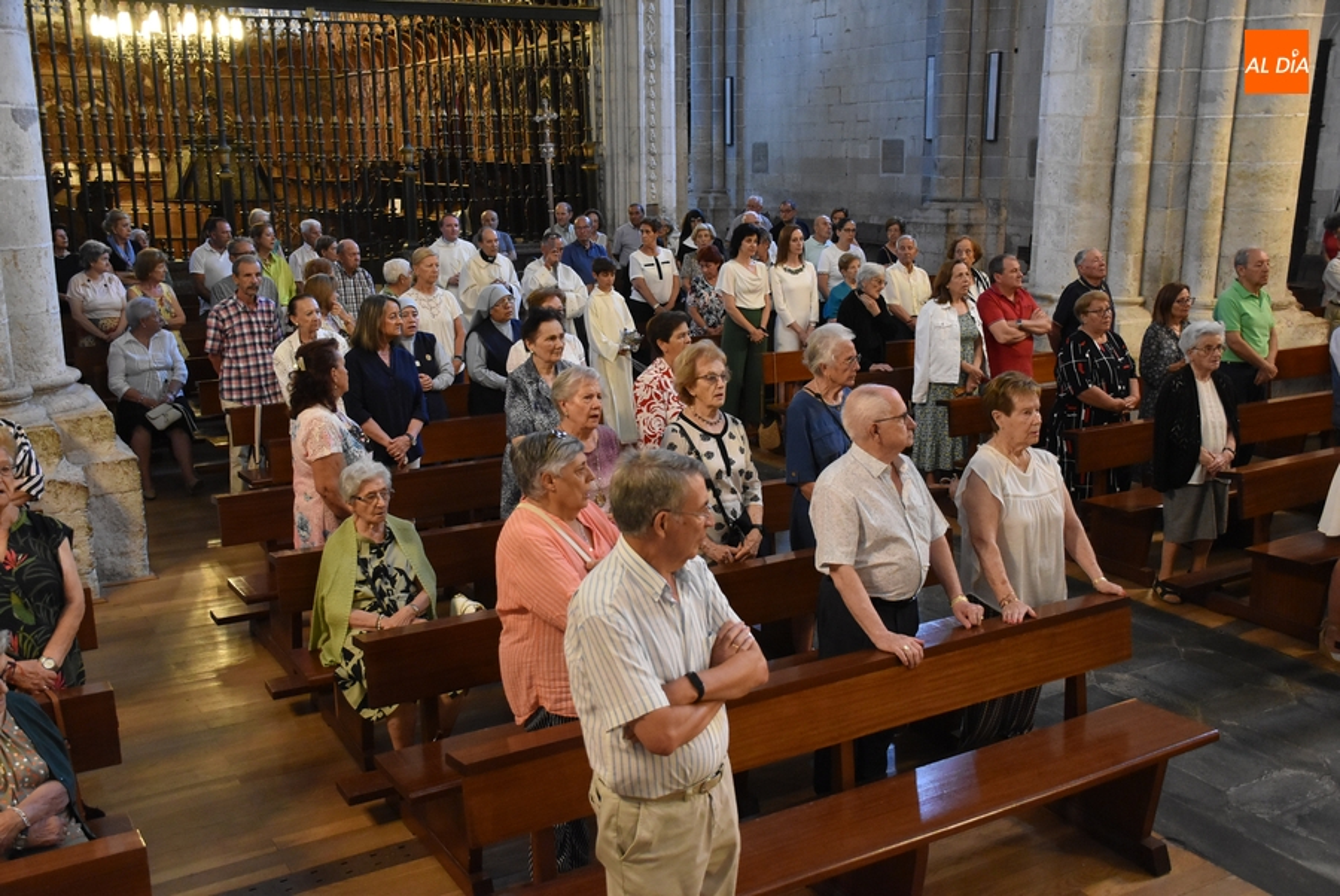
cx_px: 670
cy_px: 448
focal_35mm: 34
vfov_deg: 38.4
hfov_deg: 55.1
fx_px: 1285
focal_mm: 23
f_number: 3.8
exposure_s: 1/60
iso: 3200
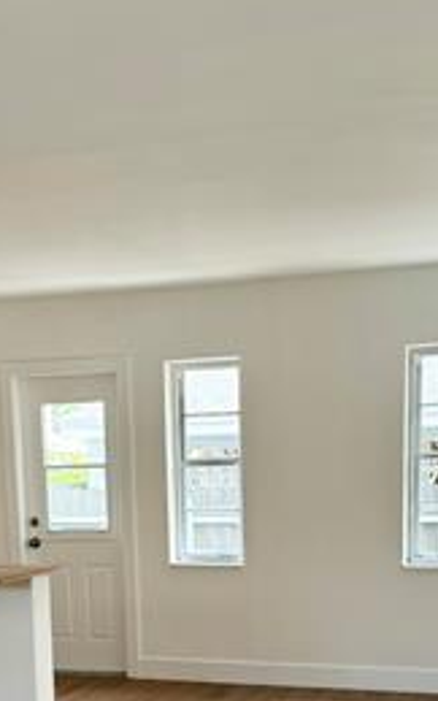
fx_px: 1126
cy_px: 609
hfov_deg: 22.0
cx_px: 162
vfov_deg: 33.0
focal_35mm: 59
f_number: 1.78
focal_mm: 6.76
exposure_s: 1/273
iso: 100
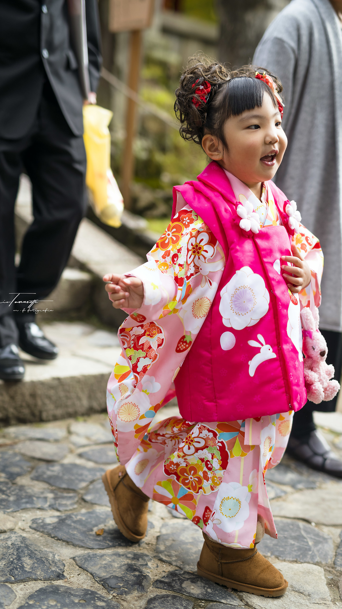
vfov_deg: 39.2
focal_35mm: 53
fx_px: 855
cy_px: 304
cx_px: 174
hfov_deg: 22.6
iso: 400
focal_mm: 50
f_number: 2
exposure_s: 1/1250
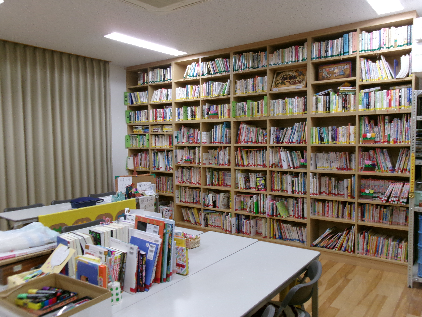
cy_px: 158
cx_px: 211
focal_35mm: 28
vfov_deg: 49.7
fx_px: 341
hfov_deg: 63.4
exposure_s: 1/34
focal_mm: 5.1
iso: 187
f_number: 3.9
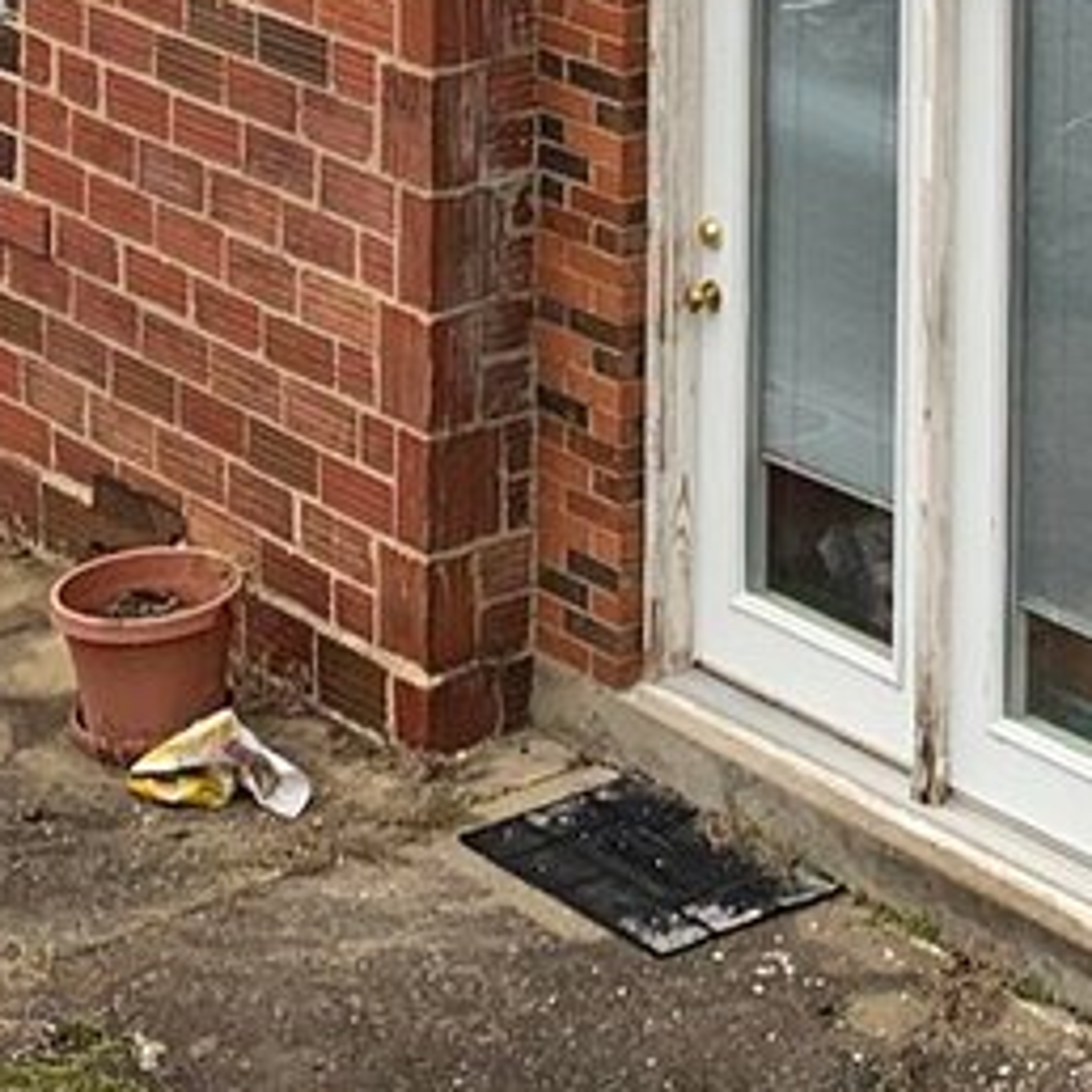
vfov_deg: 12.0
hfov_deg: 12.8
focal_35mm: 135
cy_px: -840
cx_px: 1086
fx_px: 4818
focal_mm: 4.25
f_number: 1.8
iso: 25
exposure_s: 1/337
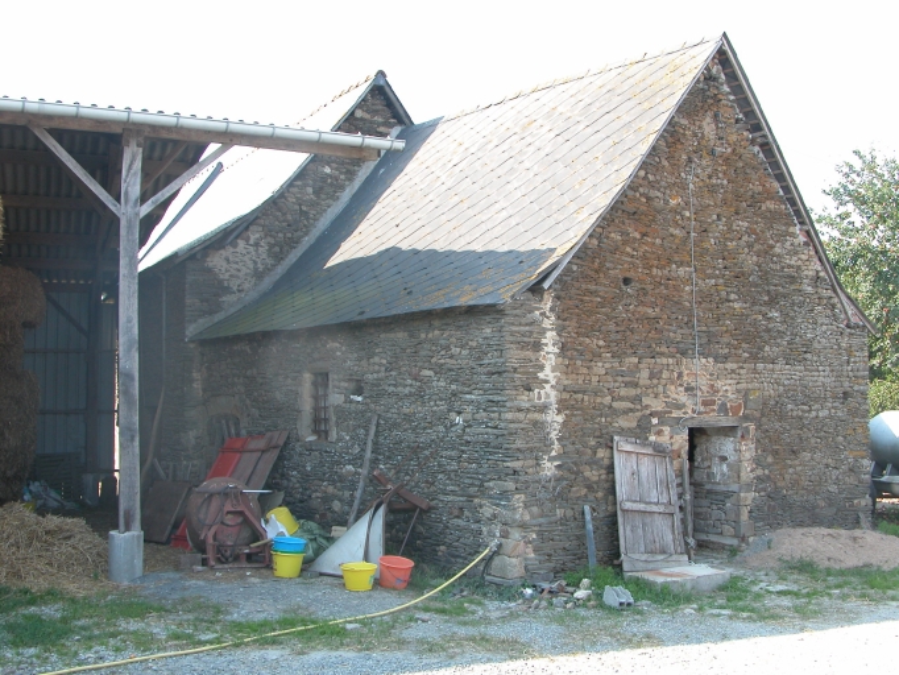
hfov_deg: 52.6
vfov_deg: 40.7
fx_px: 909
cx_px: 450
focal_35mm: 35
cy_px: 338
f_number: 4
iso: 100
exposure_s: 1/102
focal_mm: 8.9
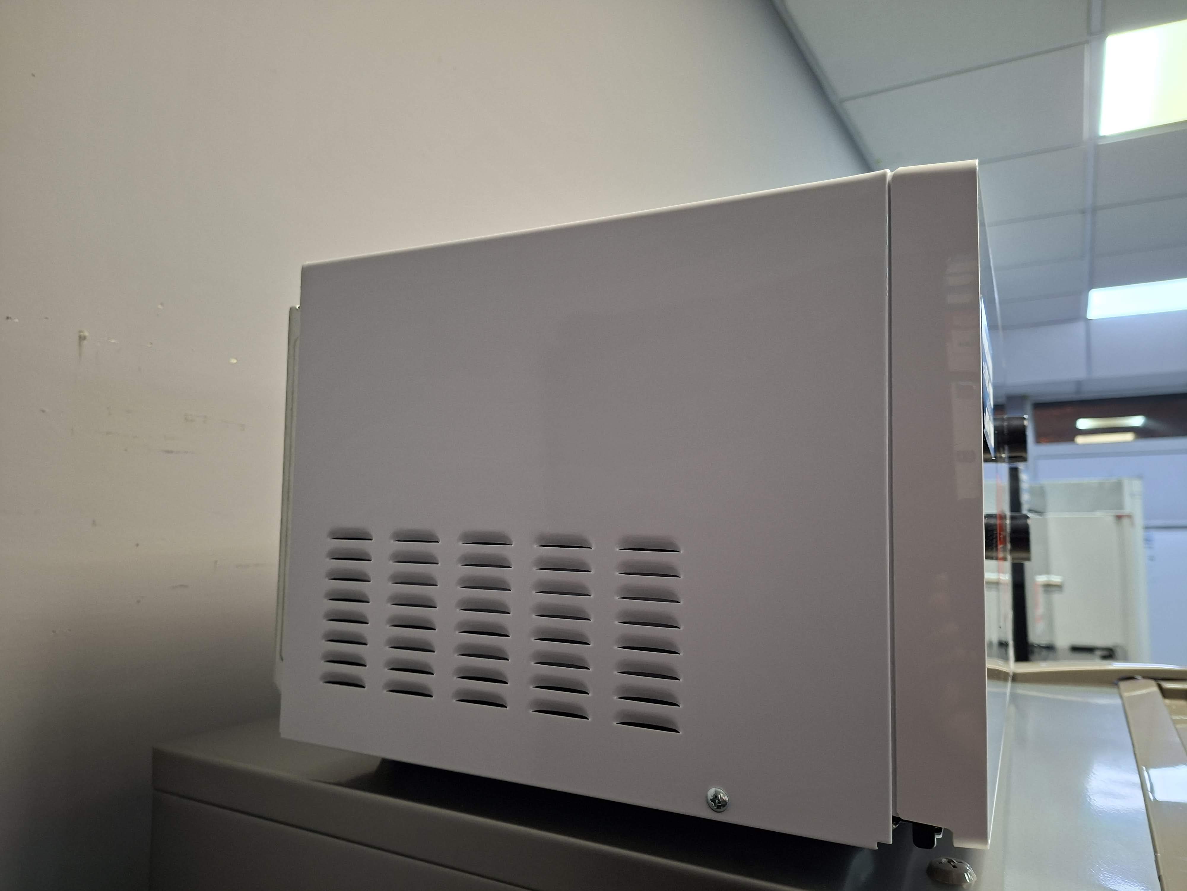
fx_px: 789
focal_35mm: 23
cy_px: 446
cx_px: 594
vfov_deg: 58.9
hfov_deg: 73.9
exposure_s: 1/50
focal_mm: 5.54
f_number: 1.8
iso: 200
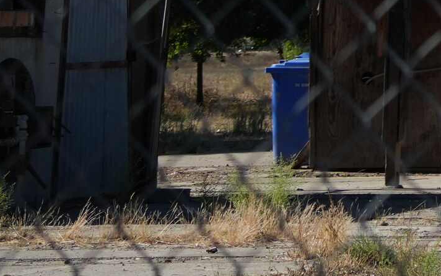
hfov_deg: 6.4
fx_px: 3714
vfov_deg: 4.1
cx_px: 1185
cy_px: -443
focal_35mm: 309
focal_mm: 50
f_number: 4.5
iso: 400
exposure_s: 1/2500
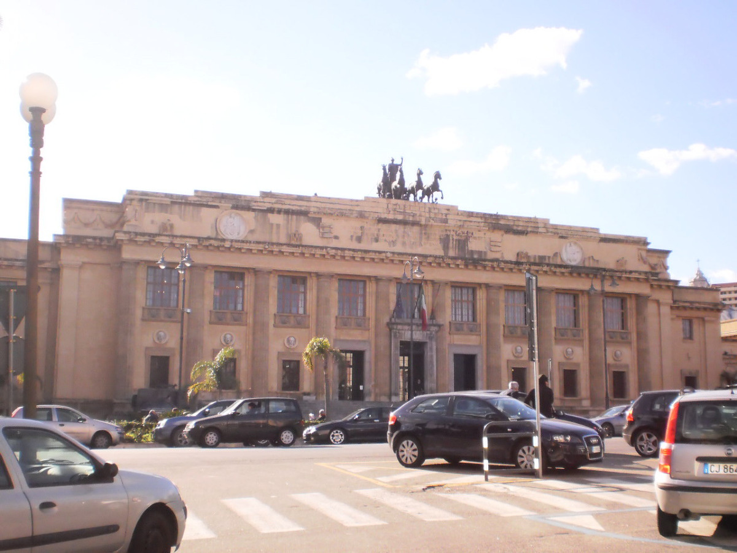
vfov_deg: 34.3
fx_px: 894
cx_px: 368
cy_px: 276
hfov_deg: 44.8
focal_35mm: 42
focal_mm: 7.4
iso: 400
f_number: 4.9
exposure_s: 1/1600
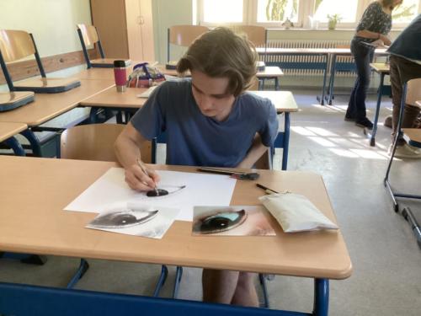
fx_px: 377
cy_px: 158
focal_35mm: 31
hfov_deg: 58.4
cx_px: 210
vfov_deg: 45.4
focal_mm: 3.3
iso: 320
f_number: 2.4
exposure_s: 1/60
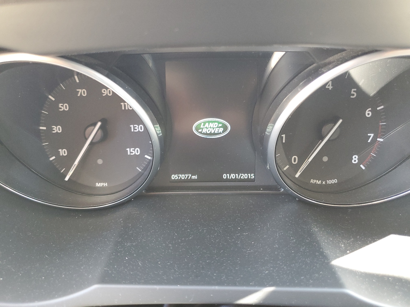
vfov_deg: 53.1
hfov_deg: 67.3
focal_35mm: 26
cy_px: 154
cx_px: 205
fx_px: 308
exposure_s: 1/60.2
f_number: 1.5
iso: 176
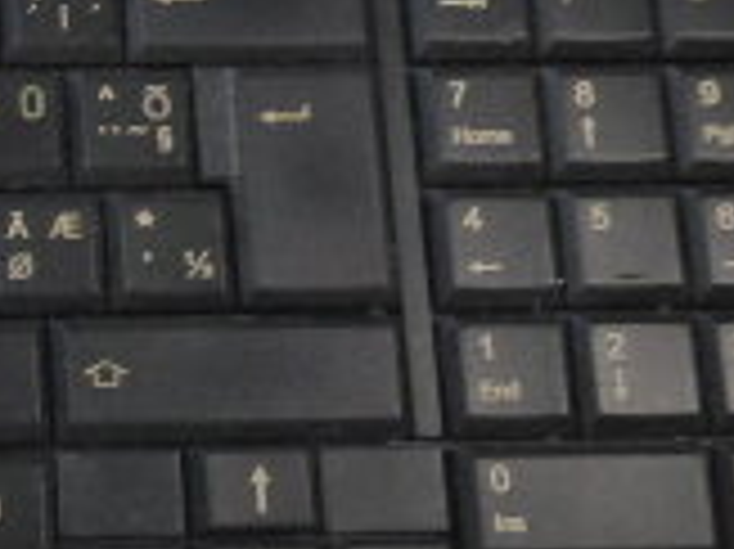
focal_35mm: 92
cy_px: 284
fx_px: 1949
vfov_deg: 16.0
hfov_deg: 18.9
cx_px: -351
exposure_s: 1/60
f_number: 3.3
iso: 400
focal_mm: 4.3
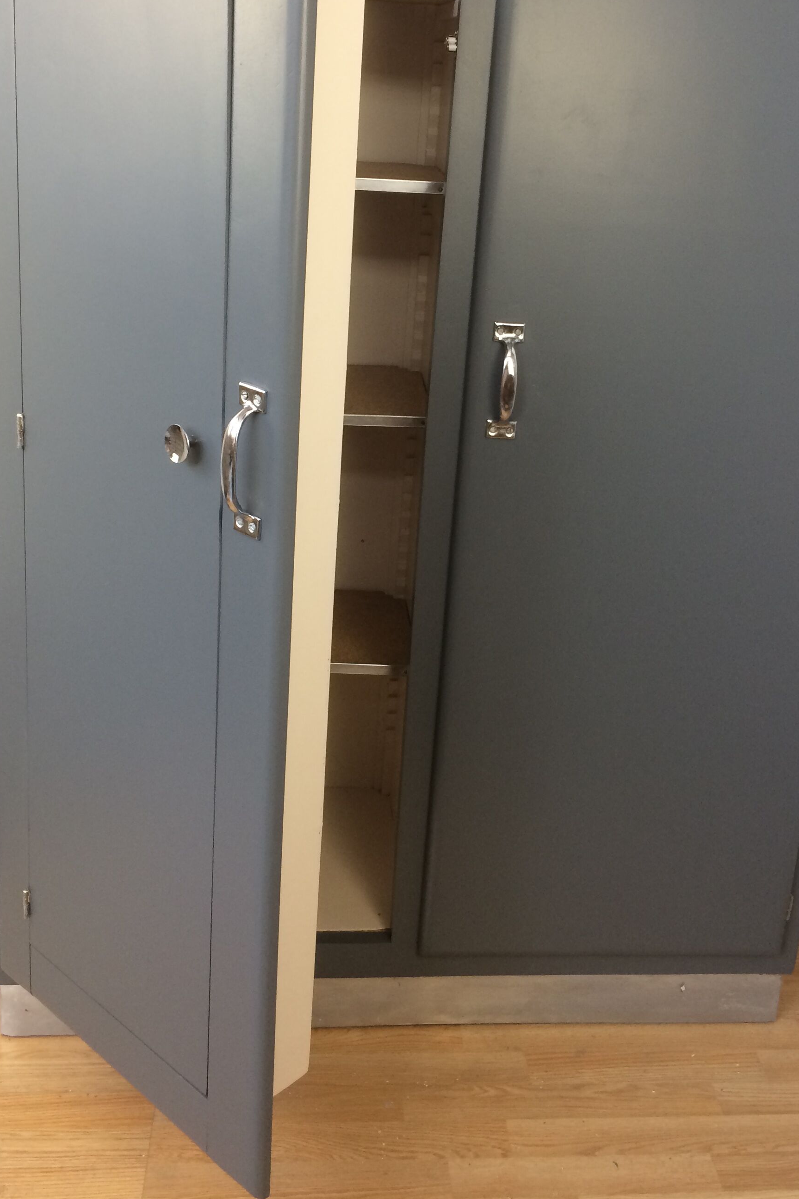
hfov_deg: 35.0
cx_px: 435
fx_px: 1265
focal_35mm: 38
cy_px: 454
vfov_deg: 50.2
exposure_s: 1/33
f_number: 2.2
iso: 50
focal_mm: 4.15
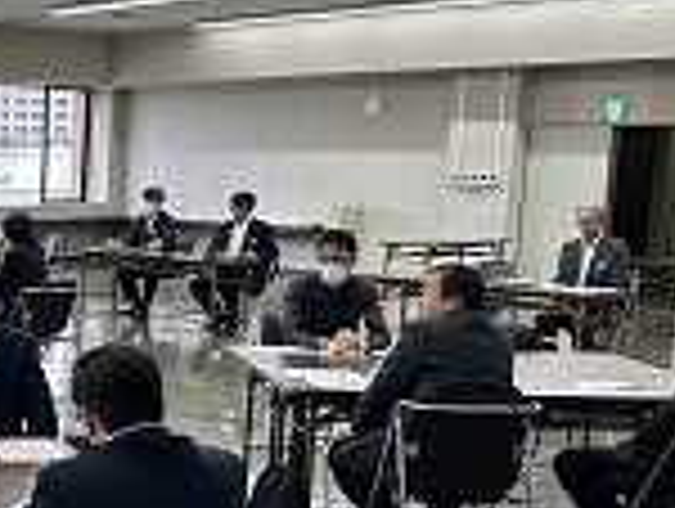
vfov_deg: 22.9
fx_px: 1250
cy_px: 337
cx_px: -140
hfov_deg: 26.7
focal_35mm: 64
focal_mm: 6.86
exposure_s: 1/121
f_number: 1.78
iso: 100
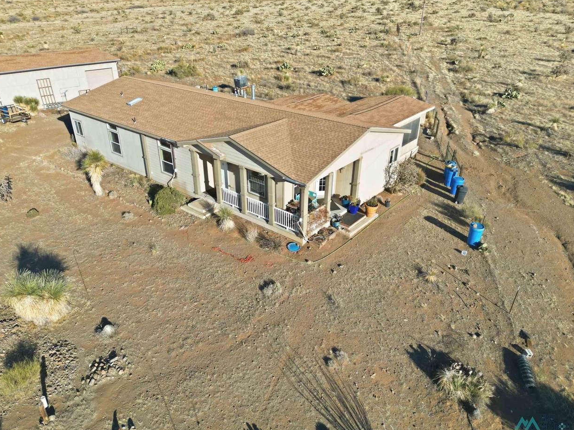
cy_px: 210
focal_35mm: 25
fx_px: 415
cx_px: 278
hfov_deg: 69.4
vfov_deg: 54.9
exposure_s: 1/2500
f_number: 1.7
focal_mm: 6.7
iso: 120
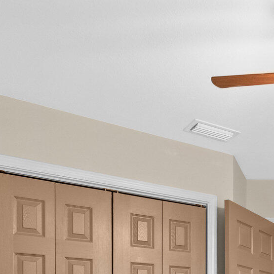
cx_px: 330
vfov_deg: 30.6
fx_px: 421
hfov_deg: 30.5
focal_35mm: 47
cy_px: 329
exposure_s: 1/1.67
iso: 800
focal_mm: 10
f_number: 8
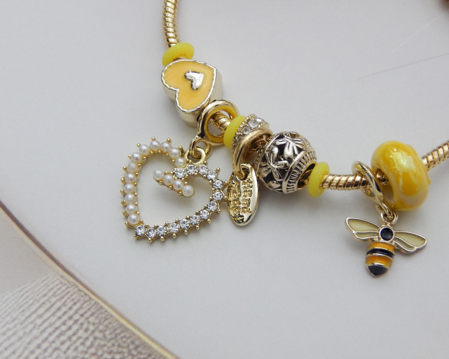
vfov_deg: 14.1
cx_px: 221
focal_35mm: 109
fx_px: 1448
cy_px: 179
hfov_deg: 17.6
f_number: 4.5
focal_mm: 18.7
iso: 400
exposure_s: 1/20
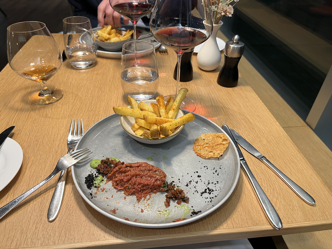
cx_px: 166
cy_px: 124
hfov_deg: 67.3
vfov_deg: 53.1
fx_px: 249
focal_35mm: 26
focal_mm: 5.7
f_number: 1.5
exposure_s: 1/50
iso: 80
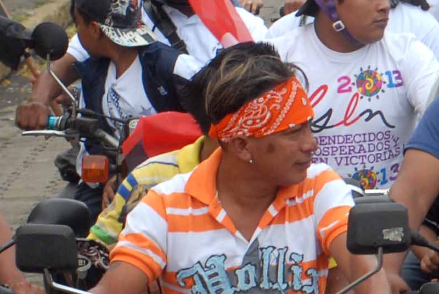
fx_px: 7091
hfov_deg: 3.5
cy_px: 113
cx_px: 963
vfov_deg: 2.4
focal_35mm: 581
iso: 320
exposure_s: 1/400
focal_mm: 80
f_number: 11
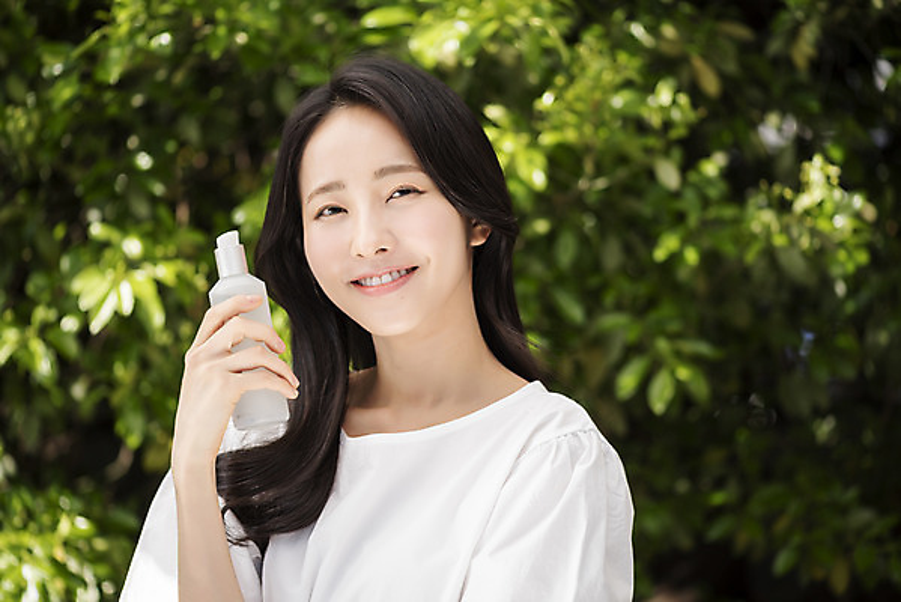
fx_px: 2629
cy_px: 301
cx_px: 450
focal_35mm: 105
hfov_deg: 19.4
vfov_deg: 13.1
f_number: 4
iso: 100
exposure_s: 1/400
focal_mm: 105
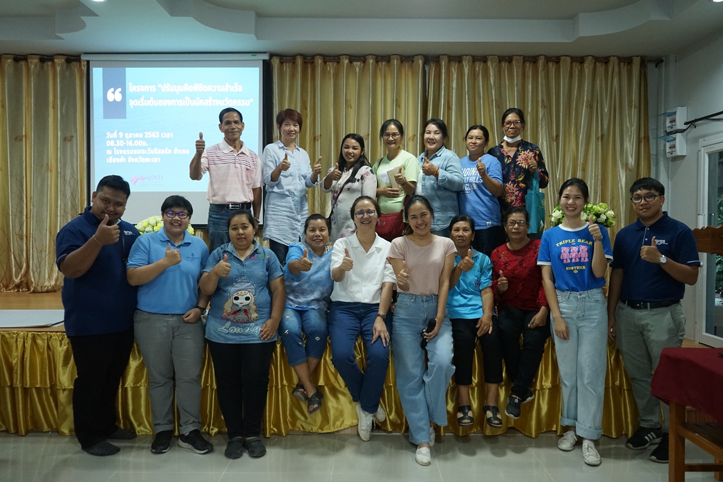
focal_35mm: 28
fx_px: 562
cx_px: 362
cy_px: 241
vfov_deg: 46.4
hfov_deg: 65.5
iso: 3200
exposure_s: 1/60
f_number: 5.6
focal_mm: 28
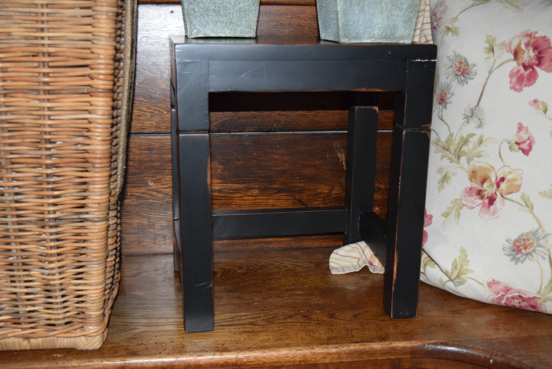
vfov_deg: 29.0
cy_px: 184
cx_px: 276
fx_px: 714
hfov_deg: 42.3
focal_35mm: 46
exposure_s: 1/60
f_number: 4.2
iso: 3200
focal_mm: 31
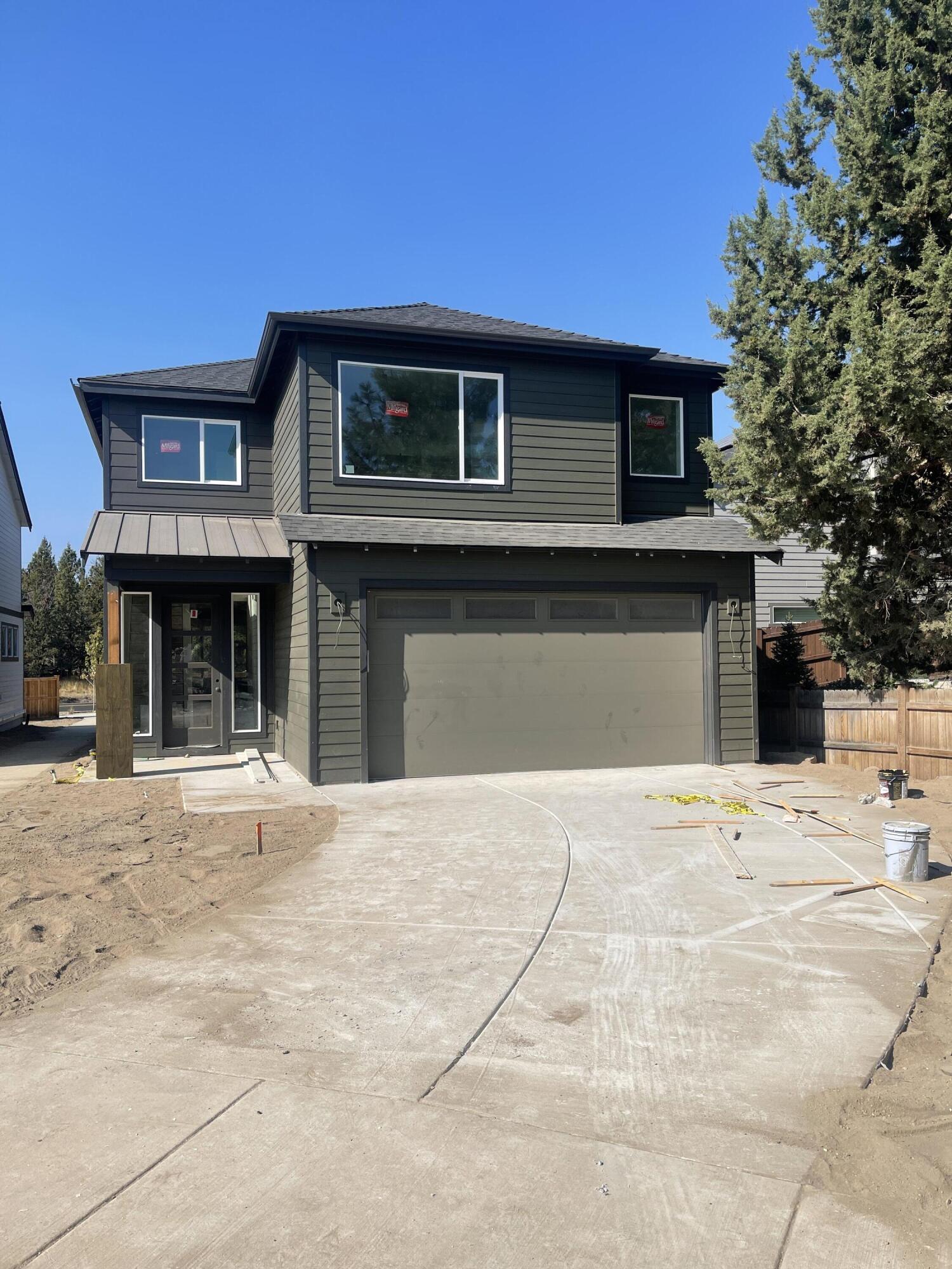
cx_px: 476
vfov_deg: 67.3
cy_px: 634
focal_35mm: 26
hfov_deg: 53.1
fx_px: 953
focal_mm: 5.1
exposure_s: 1/3788
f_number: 1.6
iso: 32
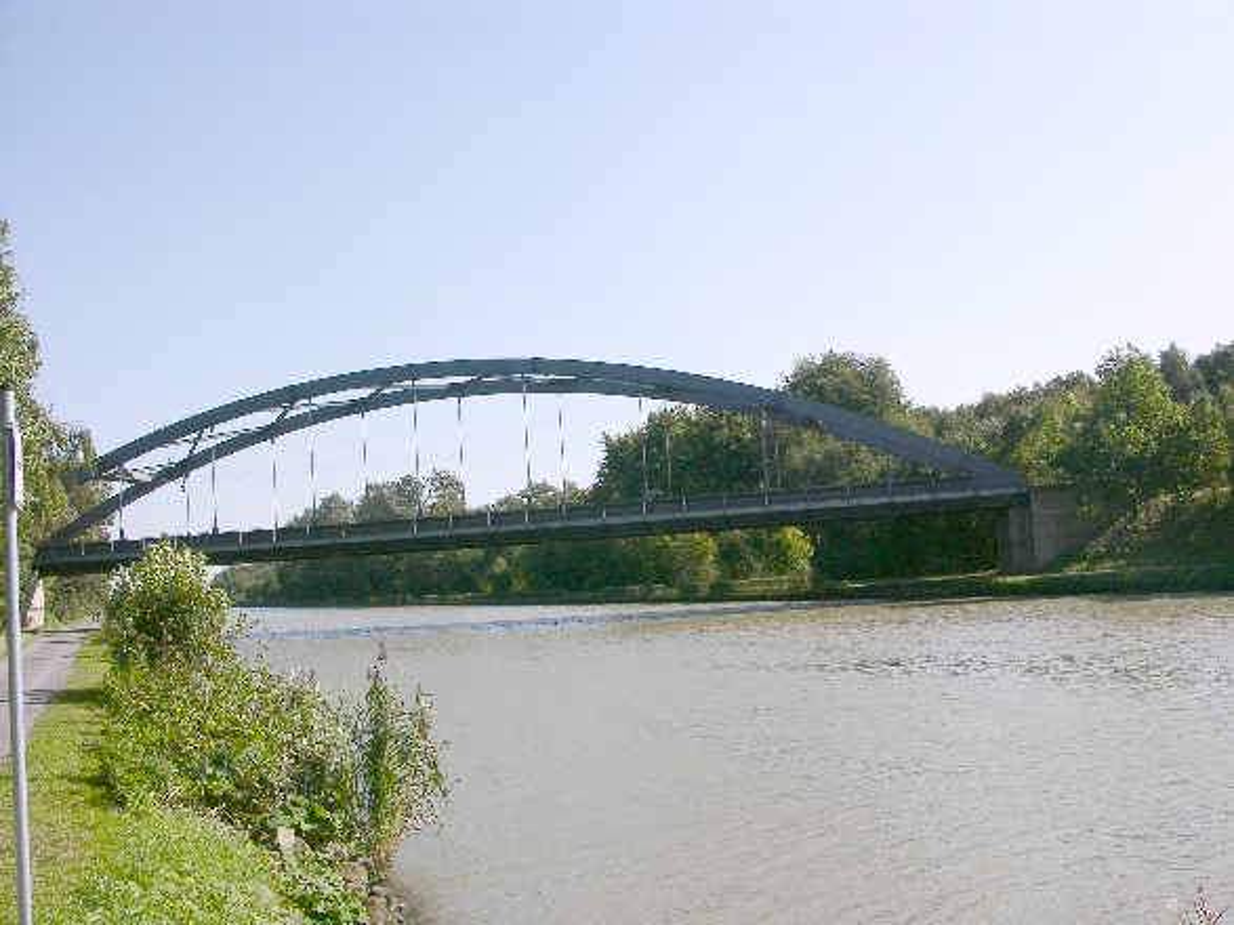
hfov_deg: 52.6
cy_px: 462
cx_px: 617
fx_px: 1247
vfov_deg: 40.7
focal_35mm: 35
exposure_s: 1/167
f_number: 8
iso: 50
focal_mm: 8.9
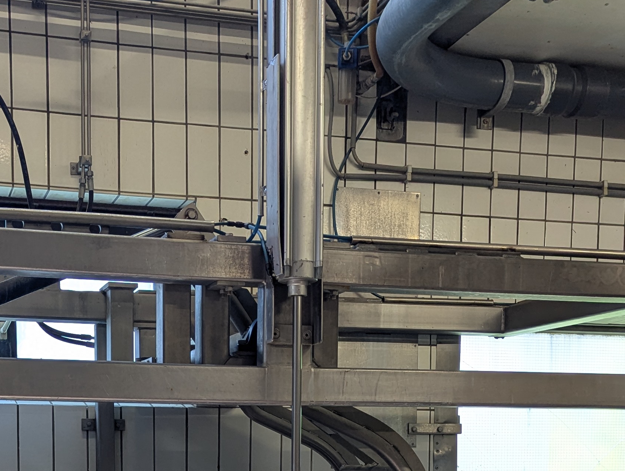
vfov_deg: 23.5
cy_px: 534
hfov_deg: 32.8
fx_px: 1049
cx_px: 195
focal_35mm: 58
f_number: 1.85
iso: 52
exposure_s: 1/100
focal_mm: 6.81
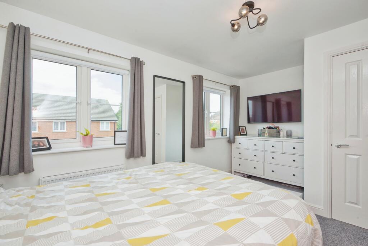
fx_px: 164
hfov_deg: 96.7
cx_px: 184
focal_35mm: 16
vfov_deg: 73.9
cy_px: 123
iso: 400
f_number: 9
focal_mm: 16
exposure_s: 1/125
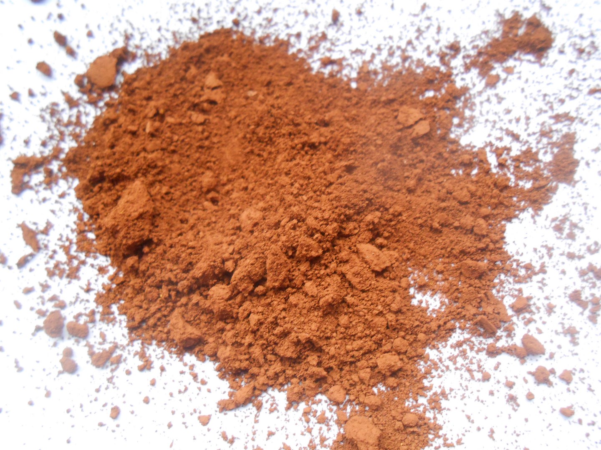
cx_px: 300
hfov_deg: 67.3
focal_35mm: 26
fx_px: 451
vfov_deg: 53.1
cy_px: 225
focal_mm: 4.6
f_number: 3.5
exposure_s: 1/30
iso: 400
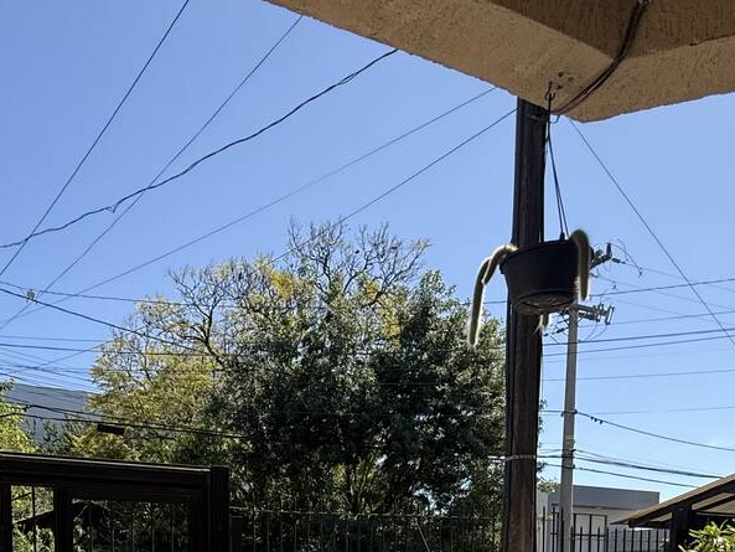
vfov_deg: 34.4
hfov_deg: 53.4
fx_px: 722
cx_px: 281
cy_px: 646
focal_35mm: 34
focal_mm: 2.22
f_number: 2.2
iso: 64
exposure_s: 1/1017
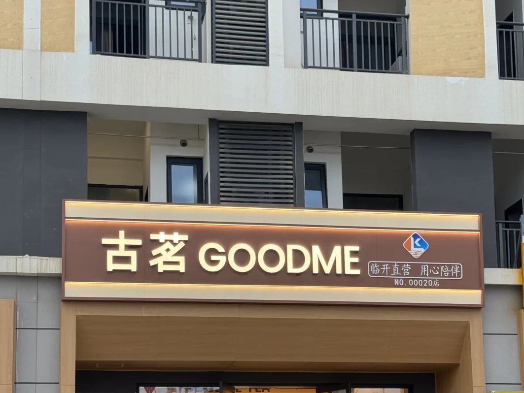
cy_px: 330
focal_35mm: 65
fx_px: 984
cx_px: 265
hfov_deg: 29.8
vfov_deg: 22.2
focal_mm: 6.76
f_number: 1.78
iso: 80
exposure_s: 1/163
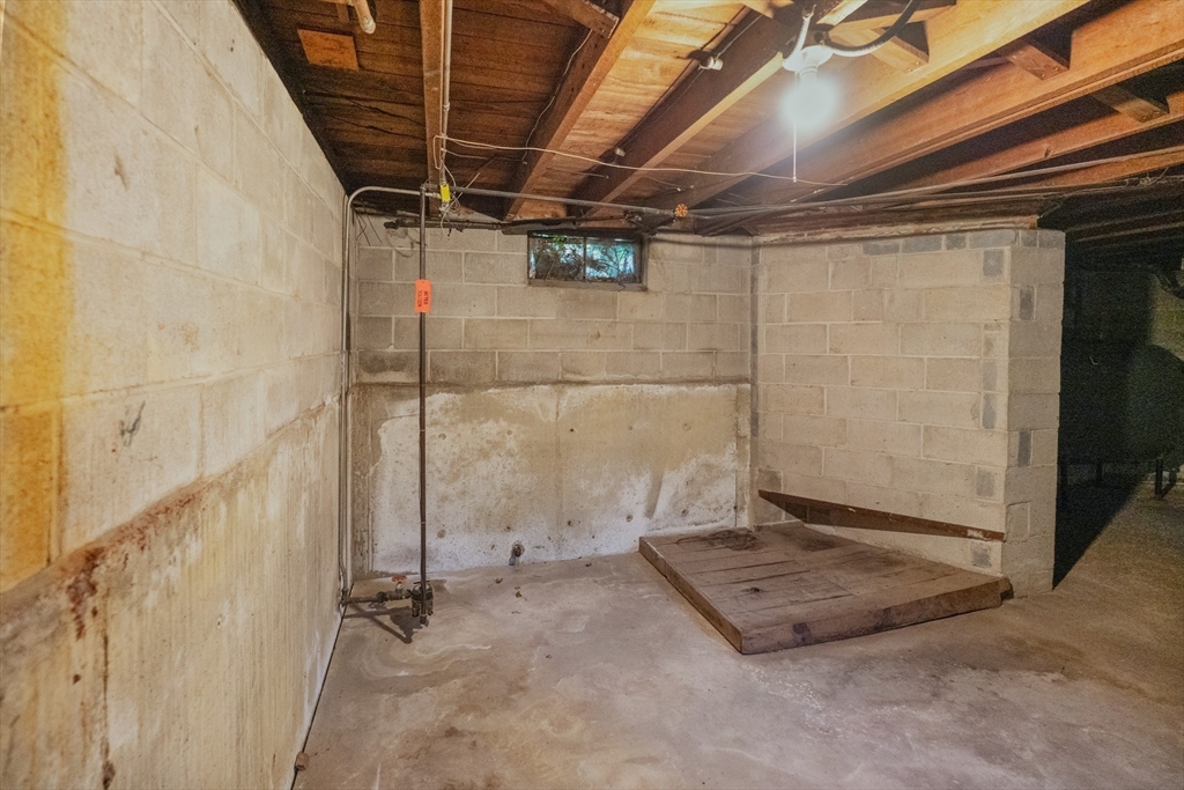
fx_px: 526
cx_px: 592
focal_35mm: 16
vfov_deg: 73.8
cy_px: 395
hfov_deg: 96.7
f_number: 3.5
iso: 12800
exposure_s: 1/160
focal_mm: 16
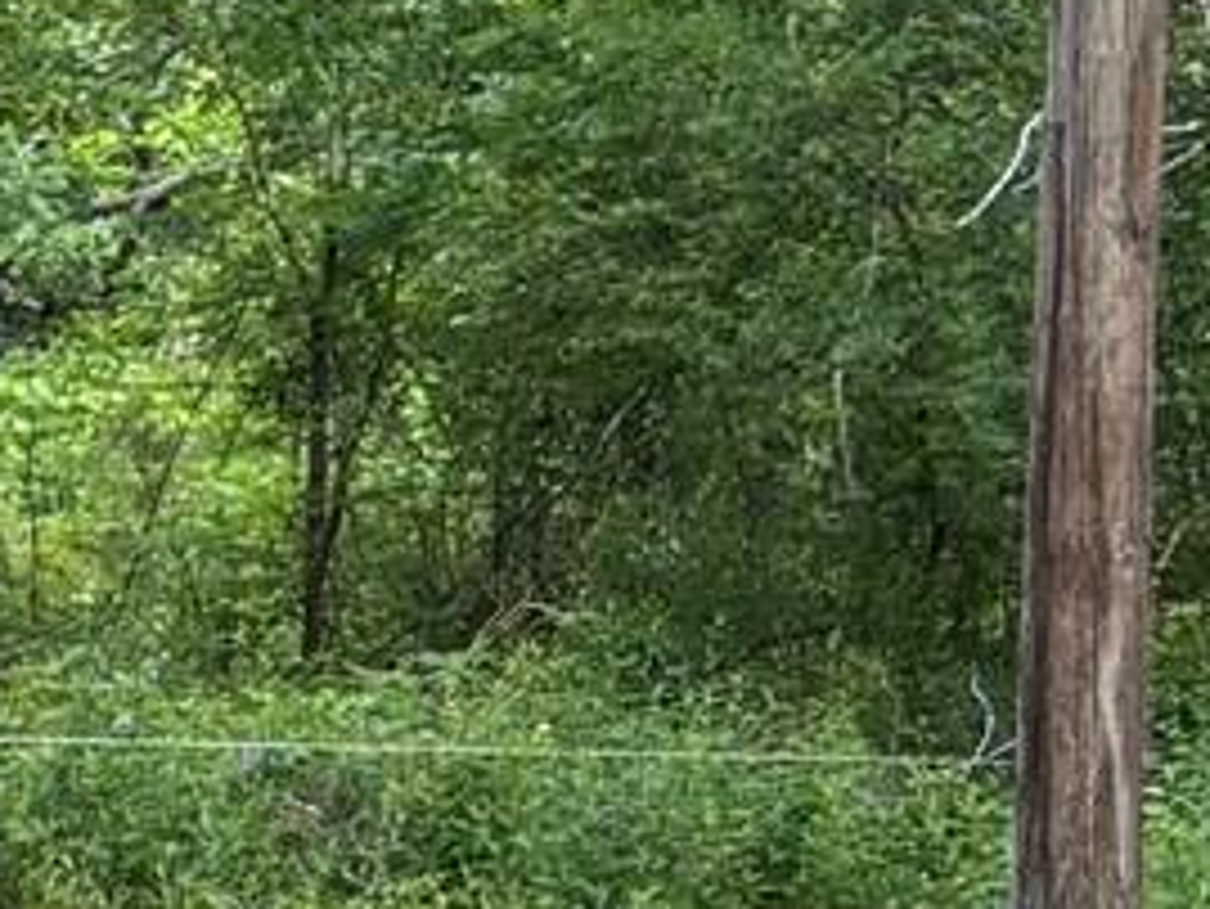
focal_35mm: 198
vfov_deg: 7.5
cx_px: -2640
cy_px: 734
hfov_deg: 8.2
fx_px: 6924
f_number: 1.6
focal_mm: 5.96
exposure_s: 1/288
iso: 50
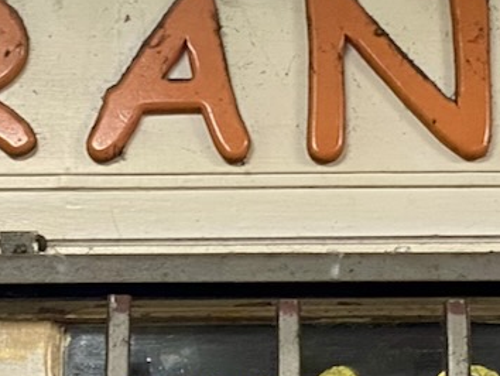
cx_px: 281
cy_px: 121
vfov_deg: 15.7
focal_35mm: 94
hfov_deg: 20.8
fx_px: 1359
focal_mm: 4.25
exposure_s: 1/50
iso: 125
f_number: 1.8
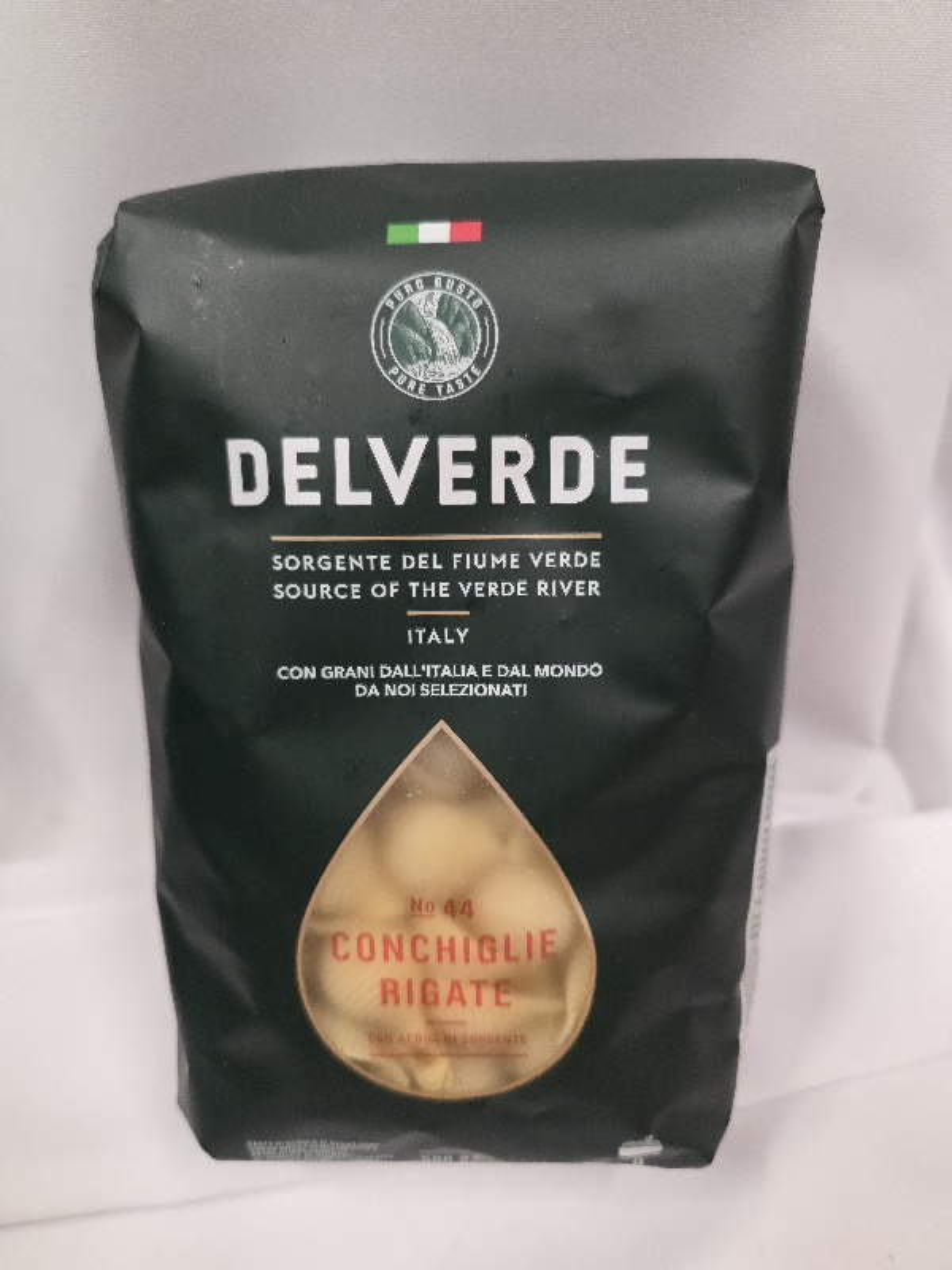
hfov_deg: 58.9
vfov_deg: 73.9
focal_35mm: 23
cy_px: 635
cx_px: 476
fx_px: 843
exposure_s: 1/101
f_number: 1.7
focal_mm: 6.3
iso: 800
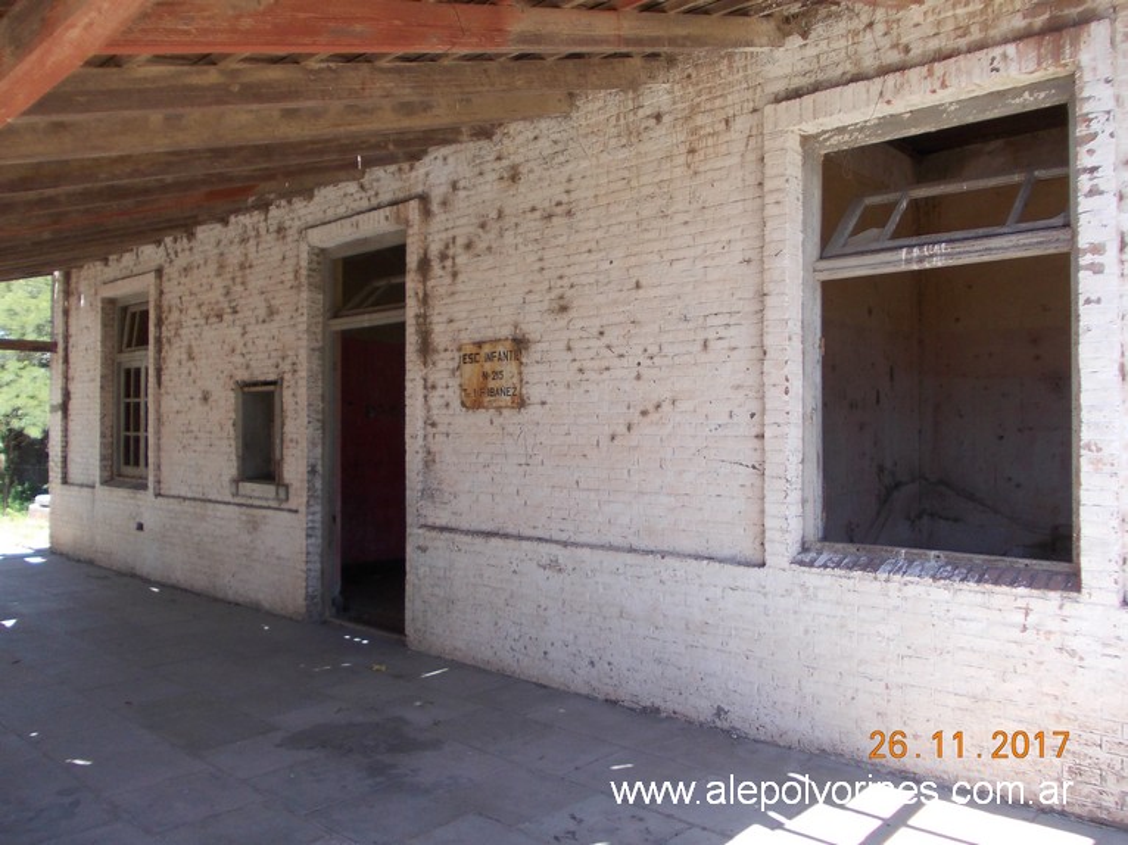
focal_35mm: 28
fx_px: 912
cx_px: 564
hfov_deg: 63.5
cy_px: 422
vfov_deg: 49.7
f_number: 2.7
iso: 80
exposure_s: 1/250
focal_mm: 4
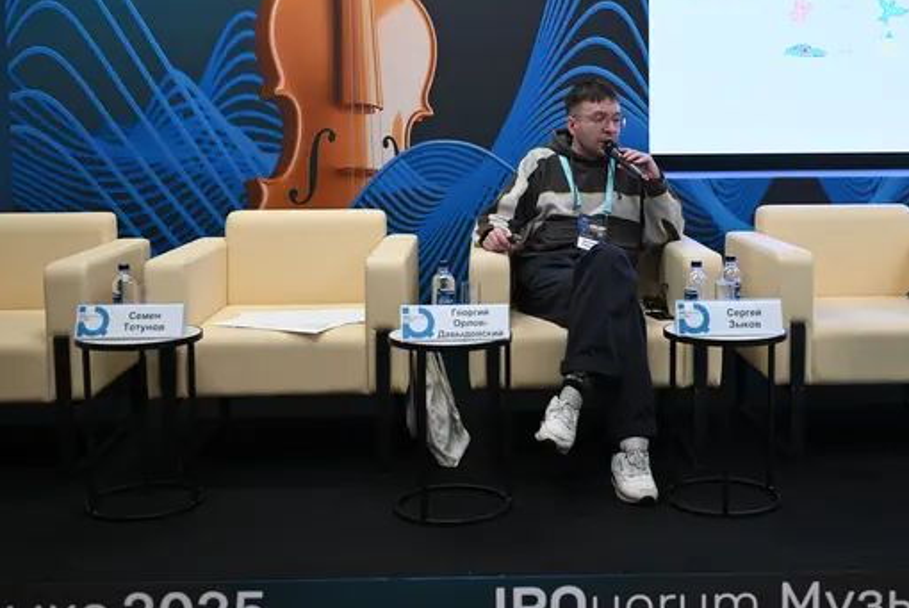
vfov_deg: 28.0
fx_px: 1213
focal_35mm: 48
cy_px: 202
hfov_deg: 40.9
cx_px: 536
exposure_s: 1/200
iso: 400
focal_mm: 35
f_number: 1.8
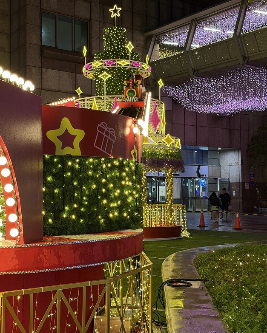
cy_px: 157
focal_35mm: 51
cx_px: 133
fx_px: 504
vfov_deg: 36.6
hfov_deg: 29.7
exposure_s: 1/60
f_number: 1.78
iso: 250
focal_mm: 6.76
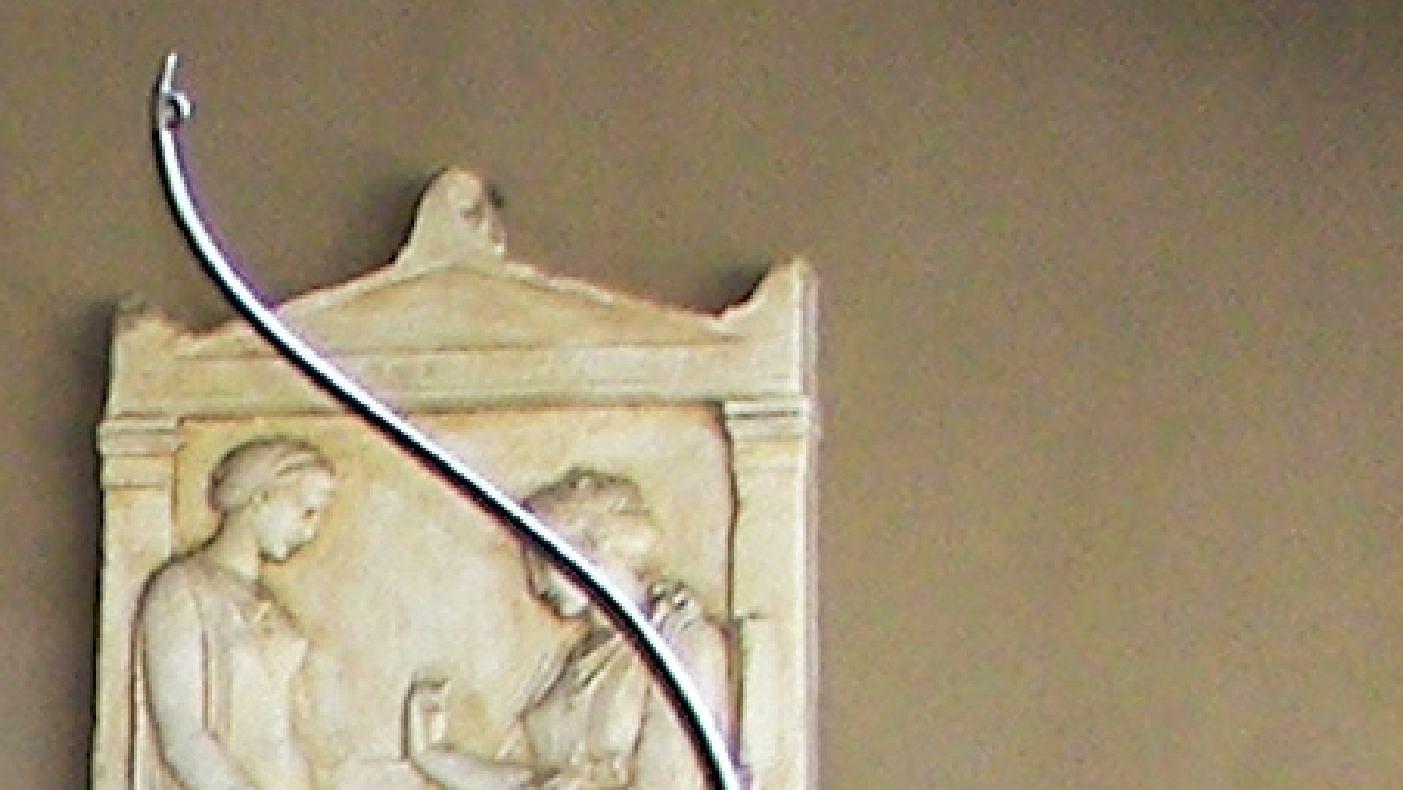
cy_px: 1673
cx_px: -1223
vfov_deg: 4.5
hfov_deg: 7.8
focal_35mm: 267
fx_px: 9936
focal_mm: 6
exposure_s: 1/30
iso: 64
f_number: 2.8
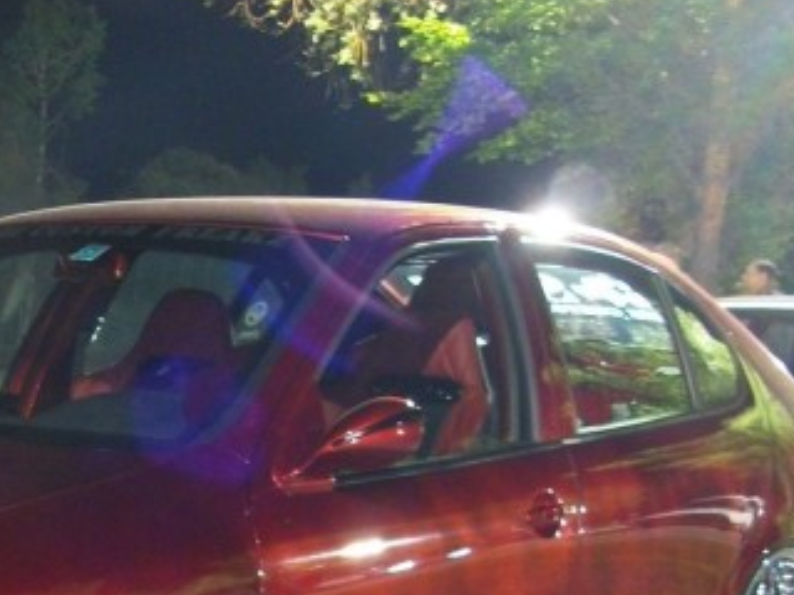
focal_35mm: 85
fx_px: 1950
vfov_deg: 16.6
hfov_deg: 21.9
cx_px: -65
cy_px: 712
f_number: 2.9
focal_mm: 5.7
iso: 200
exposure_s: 1.7
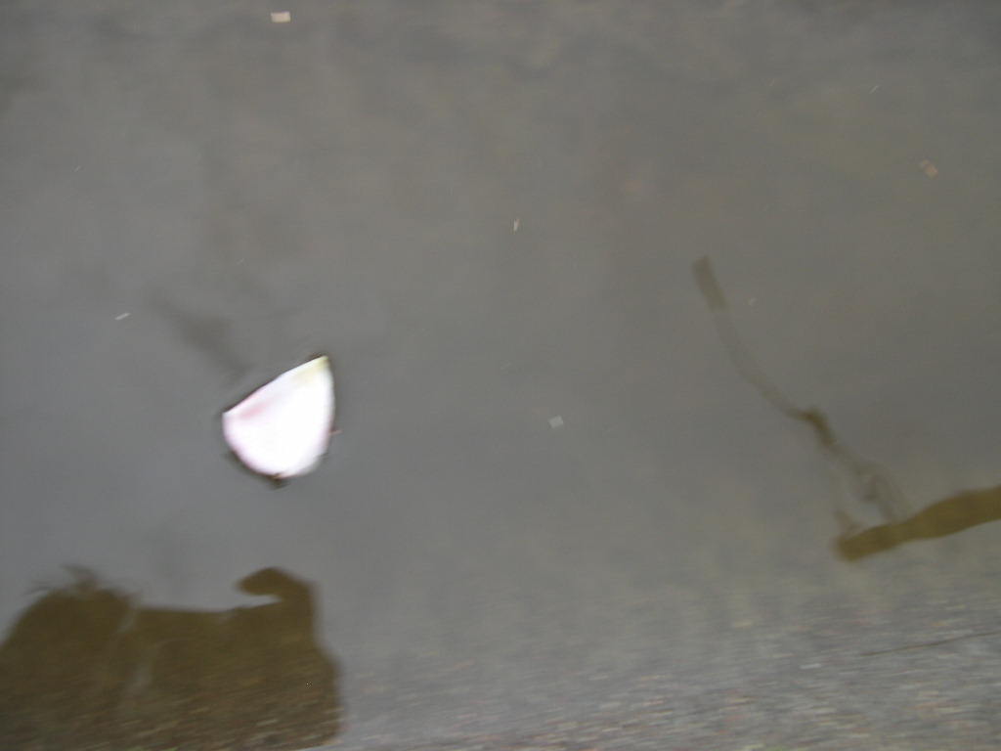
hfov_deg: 49.0
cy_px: 376
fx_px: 1099
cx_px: 500
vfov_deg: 37.7
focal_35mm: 38
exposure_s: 1/40.6
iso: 100
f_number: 2.8
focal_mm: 8
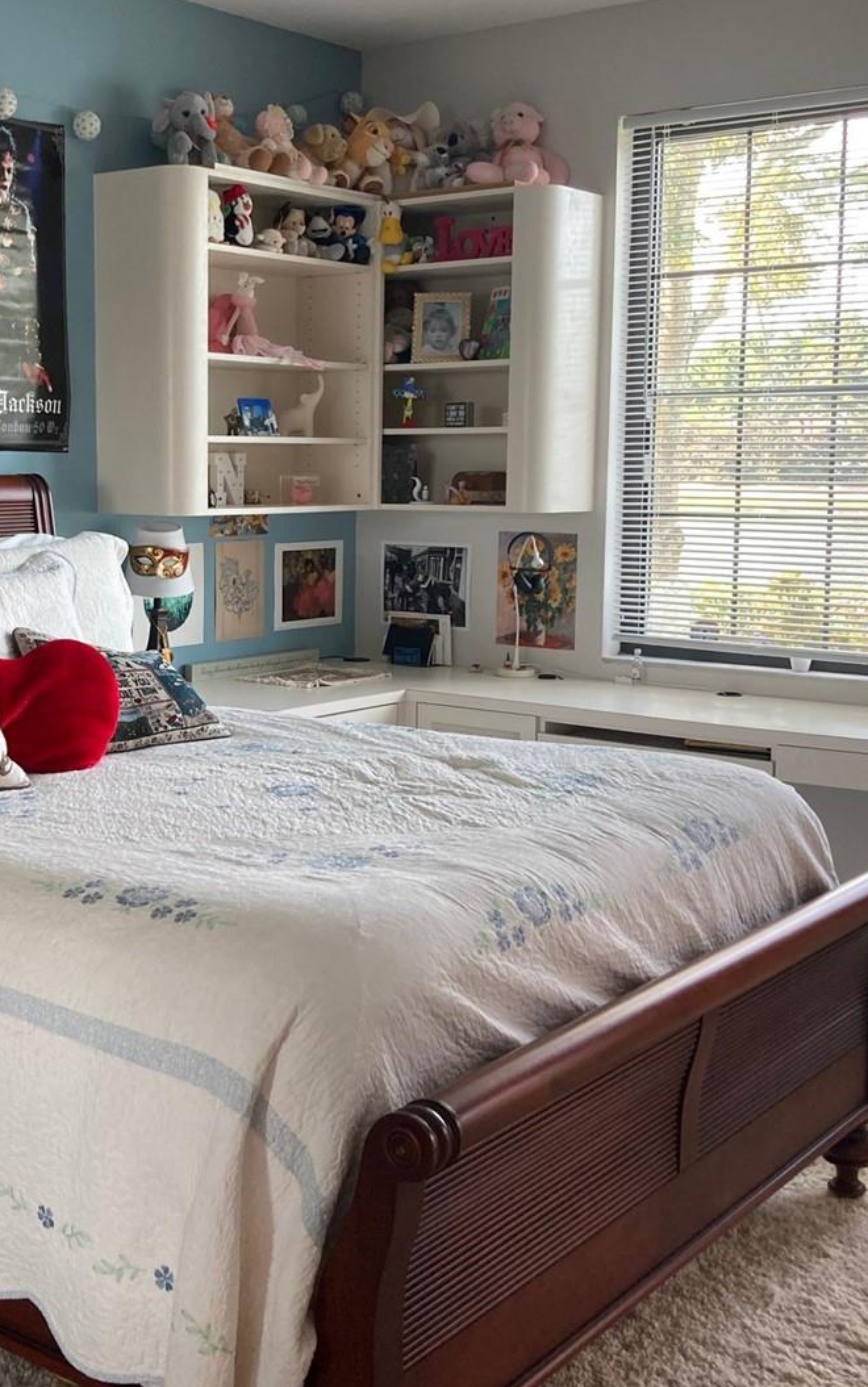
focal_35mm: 45
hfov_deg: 28.4
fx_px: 1702
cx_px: 291
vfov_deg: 44.3
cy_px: 680
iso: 64
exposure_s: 1/60
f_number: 1.8
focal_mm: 3.99
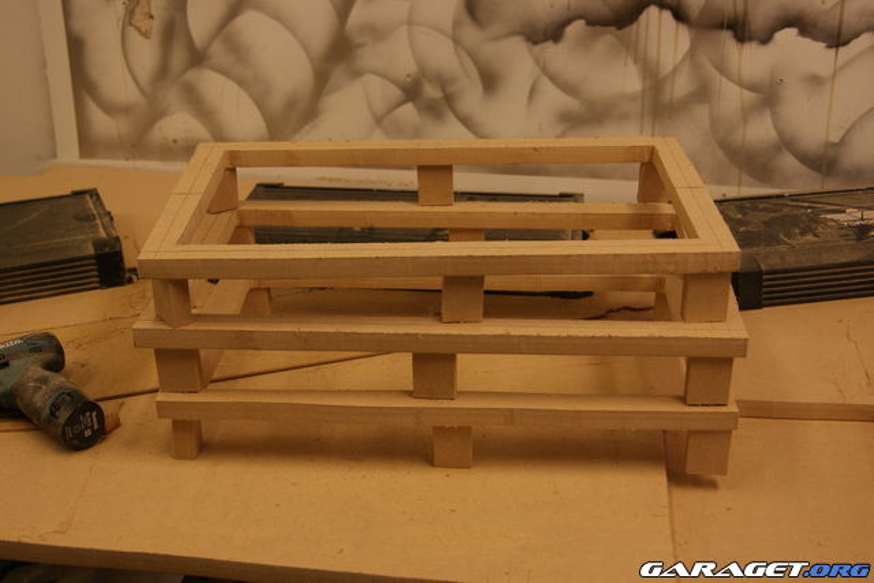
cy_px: 292
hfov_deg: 43.6
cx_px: 437
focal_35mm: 45
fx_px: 1093
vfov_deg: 29.9
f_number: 4.5
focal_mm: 30
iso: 320
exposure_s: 1/60
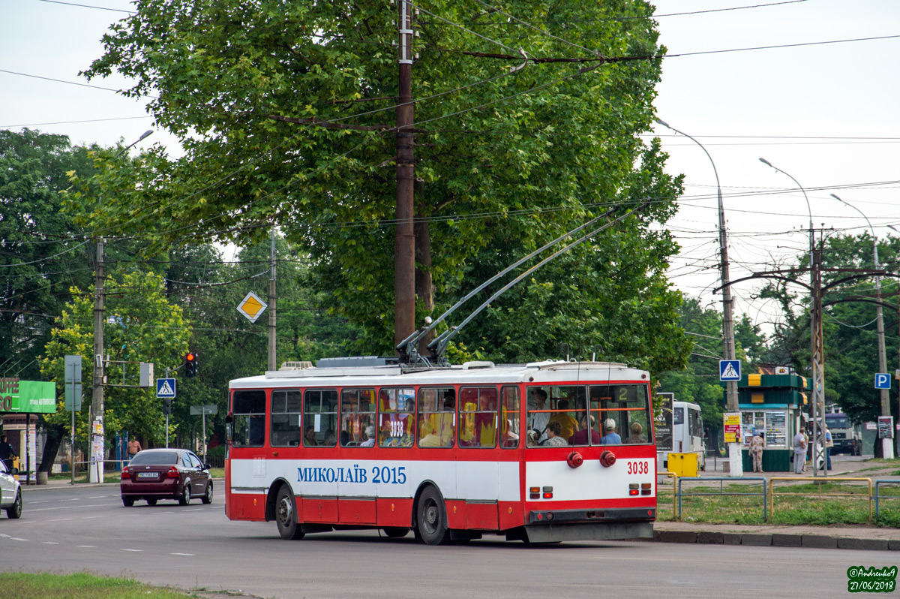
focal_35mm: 158
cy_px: 300
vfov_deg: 8.7
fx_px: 3934
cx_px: 450
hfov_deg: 13.1
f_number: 5.6
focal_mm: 105
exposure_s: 1/640
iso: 200
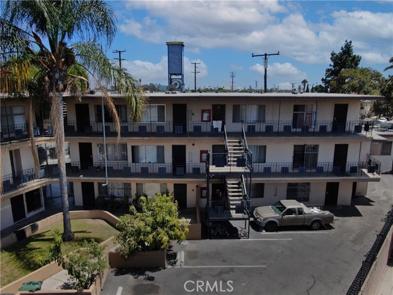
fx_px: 272
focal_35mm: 24
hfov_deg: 71.6
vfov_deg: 56.8
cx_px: 196
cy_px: 148
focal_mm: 4.39
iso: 100
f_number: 2.8
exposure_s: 1/2000
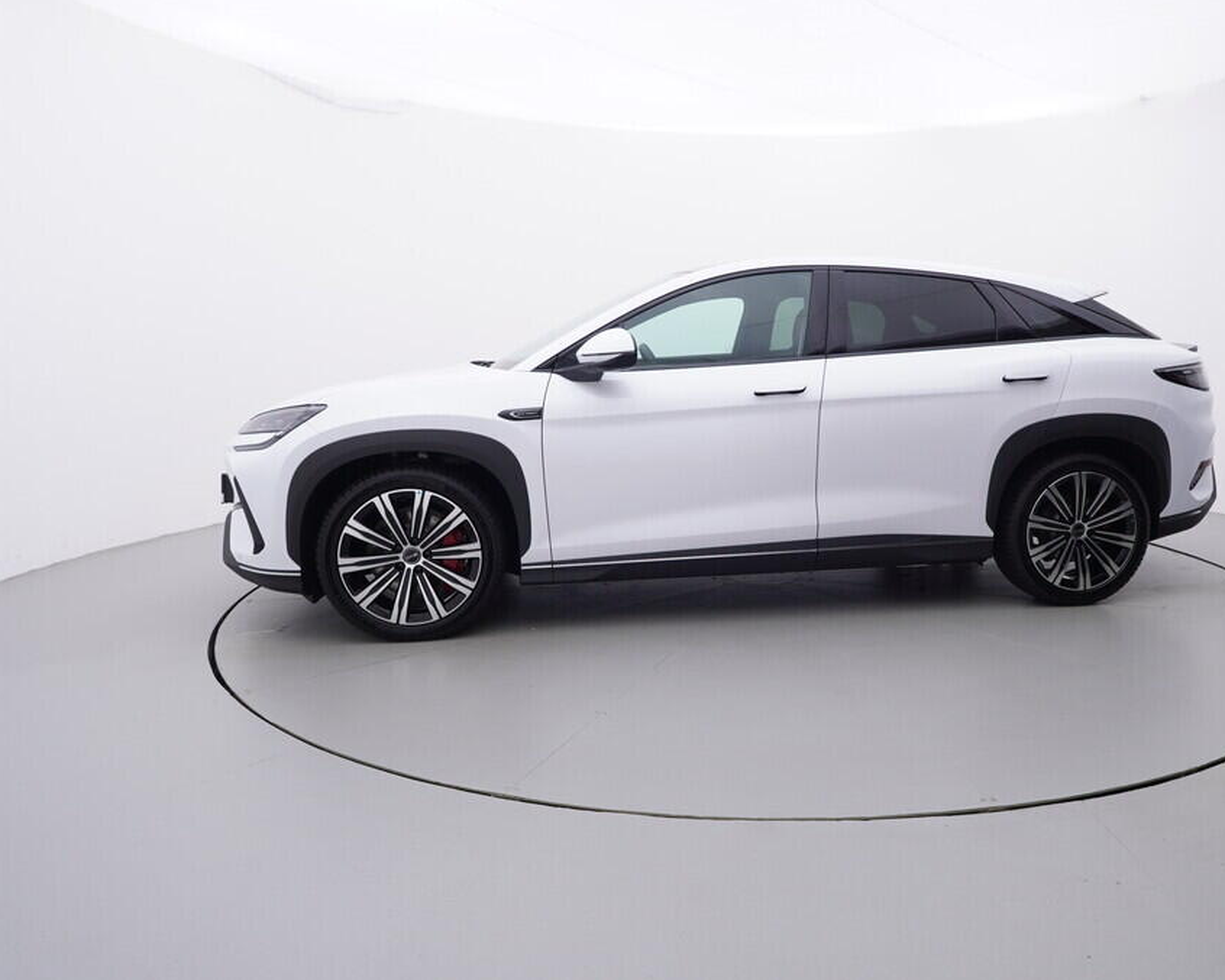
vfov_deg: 55.7
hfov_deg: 66.3
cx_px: 734
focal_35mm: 26
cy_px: 488
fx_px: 927
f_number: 5
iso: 200
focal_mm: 15
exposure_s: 1/80
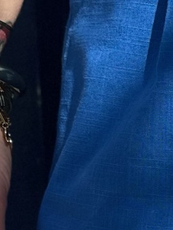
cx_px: 322
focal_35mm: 155
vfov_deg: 12.5
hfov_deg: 9.1
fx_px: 1032
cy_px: 273
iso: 80
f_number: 1.78
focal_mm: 6.86
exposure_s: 1/1495
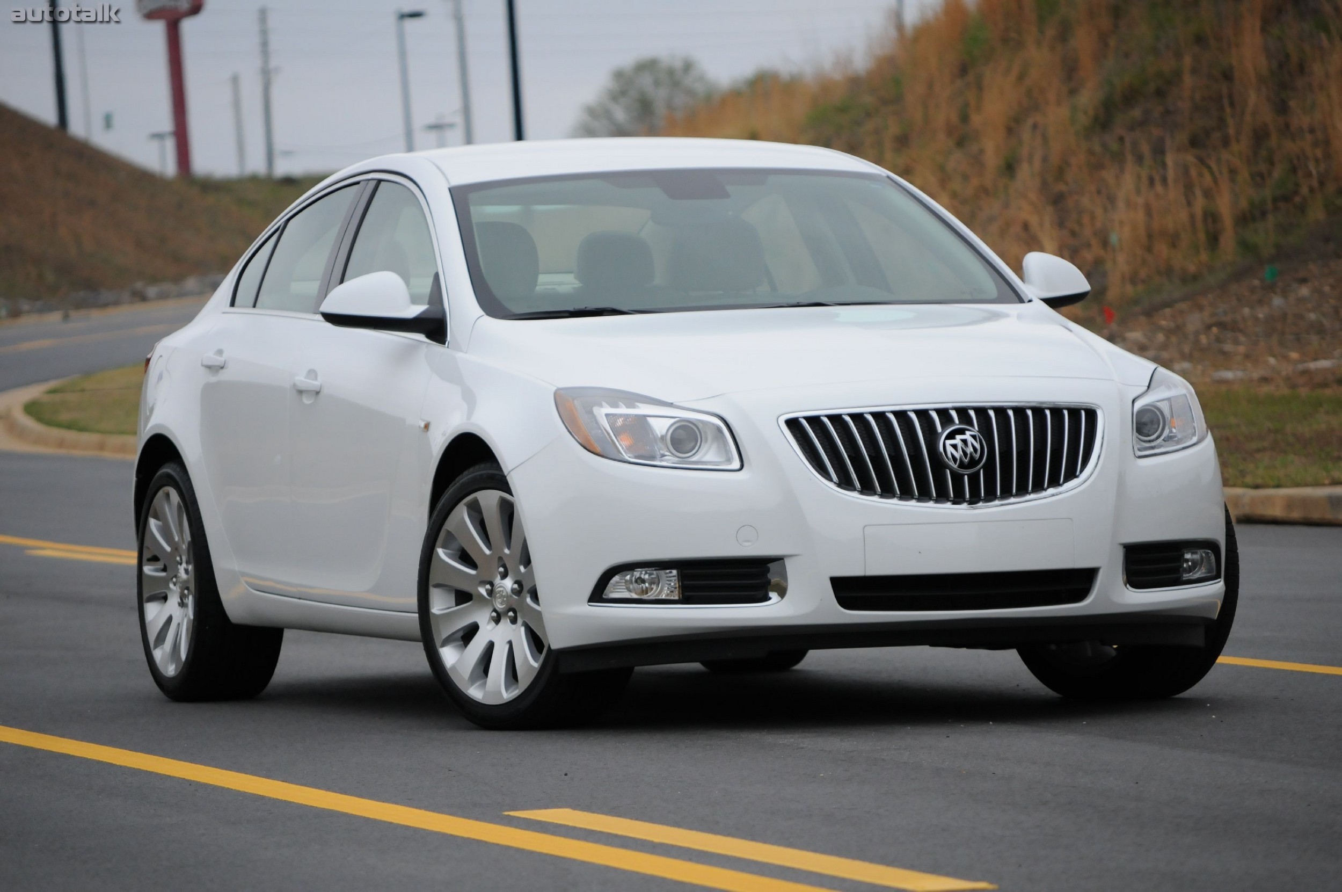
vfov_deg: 6.8
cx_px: 671
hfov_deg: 10.2
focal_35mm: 202
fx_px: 7540
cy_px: 446
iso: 800
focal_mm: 135
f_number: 5.6
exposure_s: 1/1600
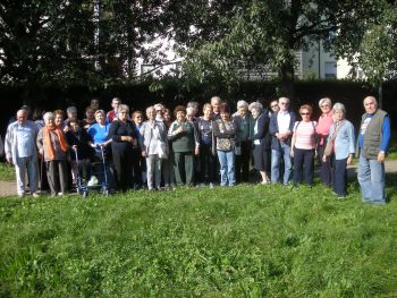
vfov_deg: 40.7
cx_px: 198
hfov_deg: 52.6
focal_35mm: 35
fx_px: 402
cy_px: 149
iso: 50
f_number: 2.8
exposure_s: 1/432
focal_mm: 5.7
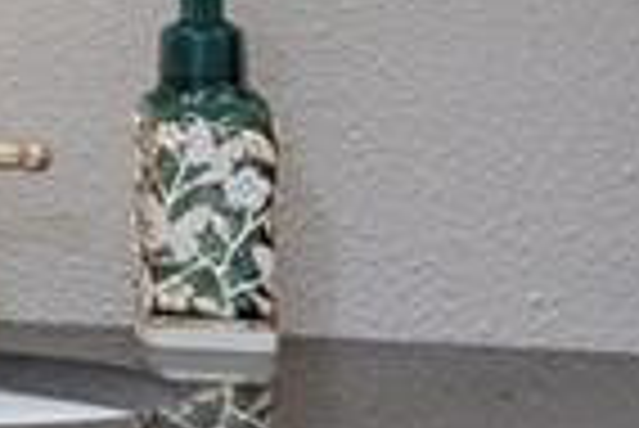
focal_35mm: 151
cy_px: -5
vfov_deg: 9.1
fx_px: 2683
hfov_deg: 11.0
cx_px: -990
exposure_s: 1/1.43
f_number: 8
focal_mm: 14
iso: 250
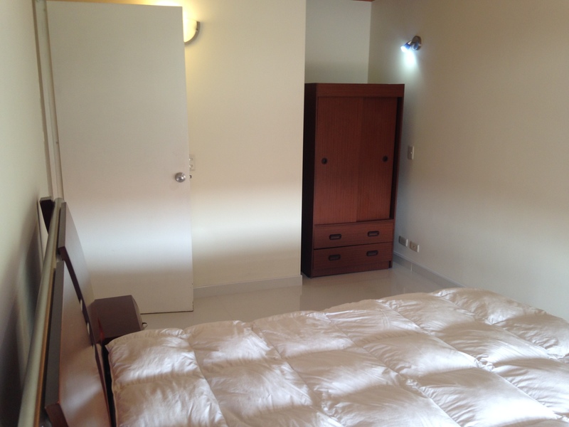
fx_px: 542
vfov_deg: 42.9
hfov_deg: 55.4
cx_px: 284
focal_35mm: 33
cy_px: 214
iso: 50
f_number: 2.4
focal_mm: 4.12
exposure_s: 1/20
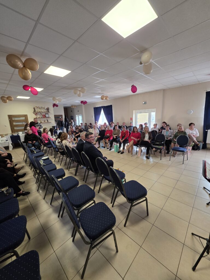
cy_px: 140
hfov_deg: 89.9
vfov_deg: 106.2
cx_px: 105
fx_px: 105
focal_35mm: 13
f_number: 1.9
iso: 100
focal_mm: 2.2
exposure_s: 1/100
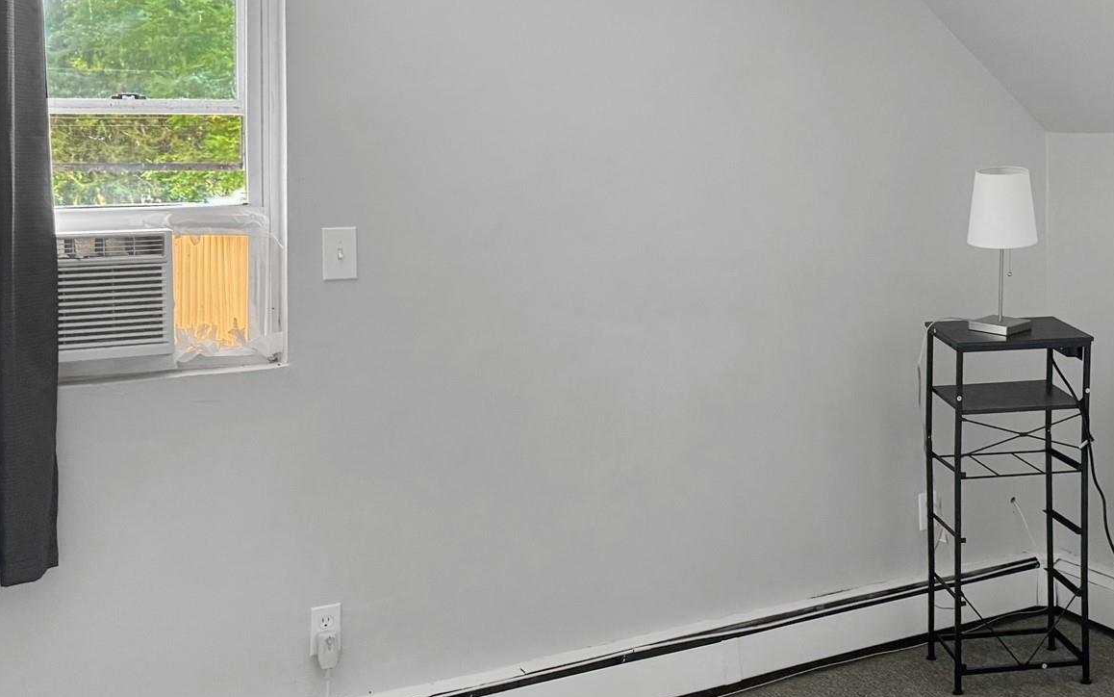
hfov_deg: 42.9
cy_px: 430
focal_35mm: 45
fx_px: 1366
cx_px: 844
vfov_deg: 28.5
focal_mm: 6.76
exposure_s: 1/60
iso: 400
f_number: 1.78
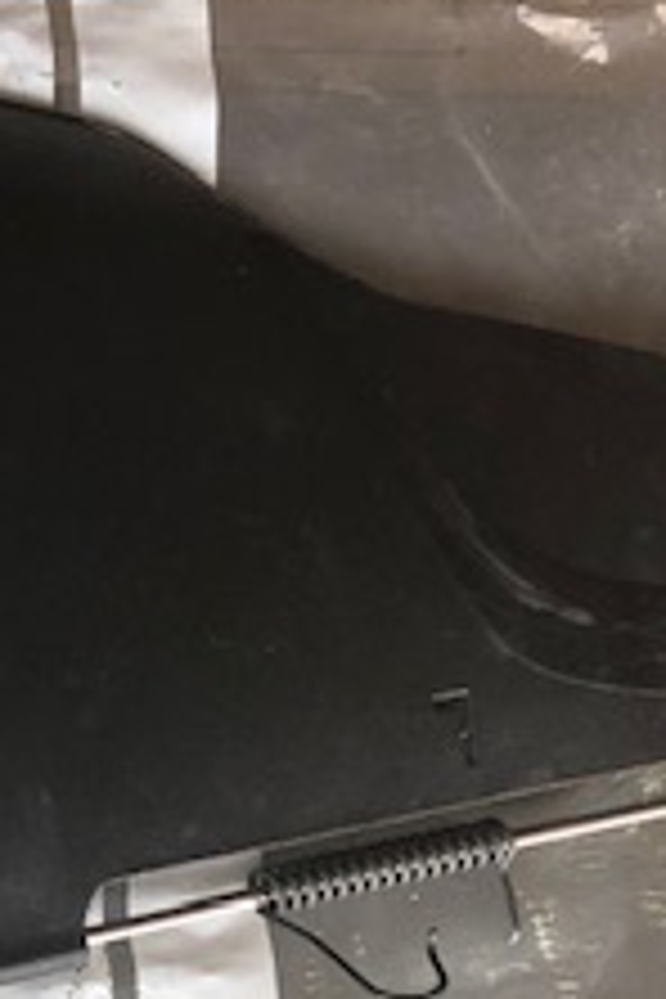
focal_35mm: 84
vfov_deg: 23.5
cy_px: 904
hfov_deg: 14.7
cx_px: -432
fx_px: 2331
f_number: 1.8
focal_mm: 3.99
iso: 32
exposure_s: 1/33
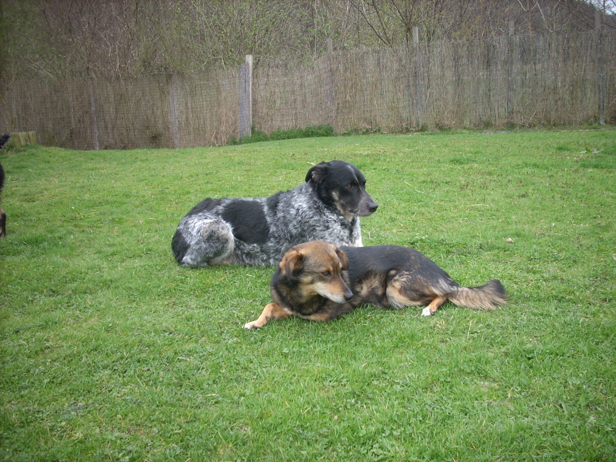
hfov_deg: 50.1
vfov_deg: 38.7
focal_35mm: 37
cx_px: 308
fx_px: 658
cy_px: 231
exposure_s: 1/162
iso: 64
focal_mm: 6.2
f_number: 2.8
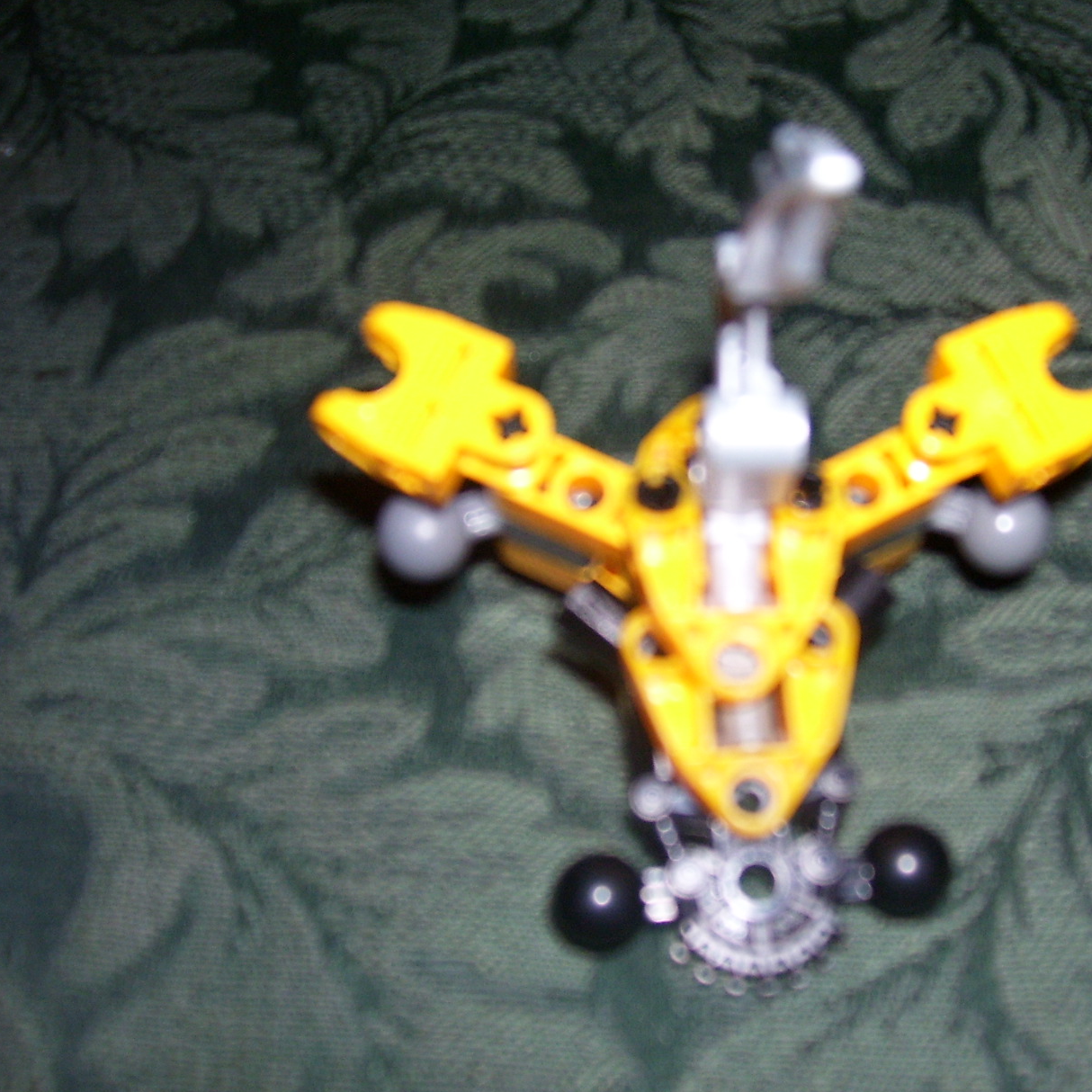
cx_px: 660
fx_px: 1463
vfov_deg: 40.9
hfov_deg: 40.7
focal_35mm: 41
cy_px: 539
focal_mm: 5.6
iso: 125
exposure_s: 1/60
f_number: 2.7
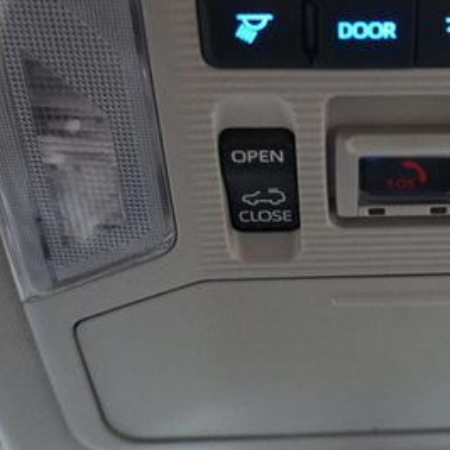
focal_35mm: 49
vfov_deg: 34.1
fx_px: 721
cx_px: 398
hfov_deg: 33.0
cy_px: 128
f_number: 3.5
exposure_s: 1/30
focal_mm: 16
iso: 6400
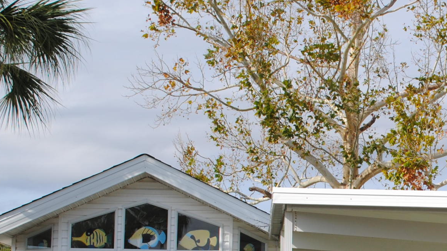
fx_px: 1244
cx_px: 452
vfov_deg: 11.5
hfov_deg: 19.7
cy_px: 219
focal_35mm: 105
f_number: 9
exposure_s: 1/320
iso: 100
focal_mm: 26
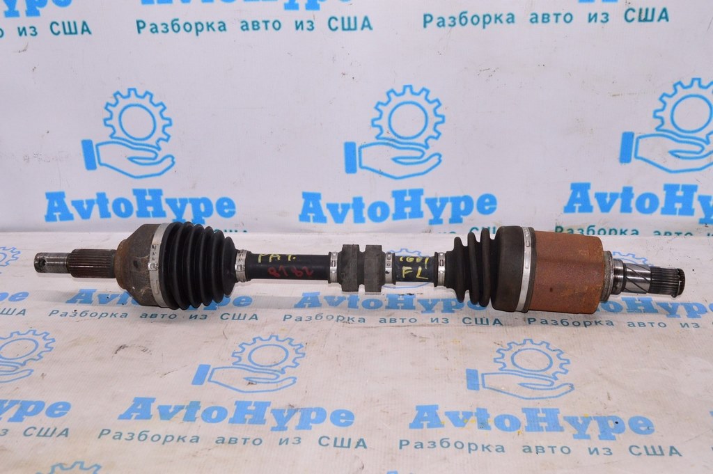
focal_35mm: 42
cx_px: 356
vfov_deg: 31.8
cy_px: 237
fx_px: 831
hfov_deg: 46.4
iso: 1600
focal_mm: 28
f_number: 8
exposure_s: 1/200
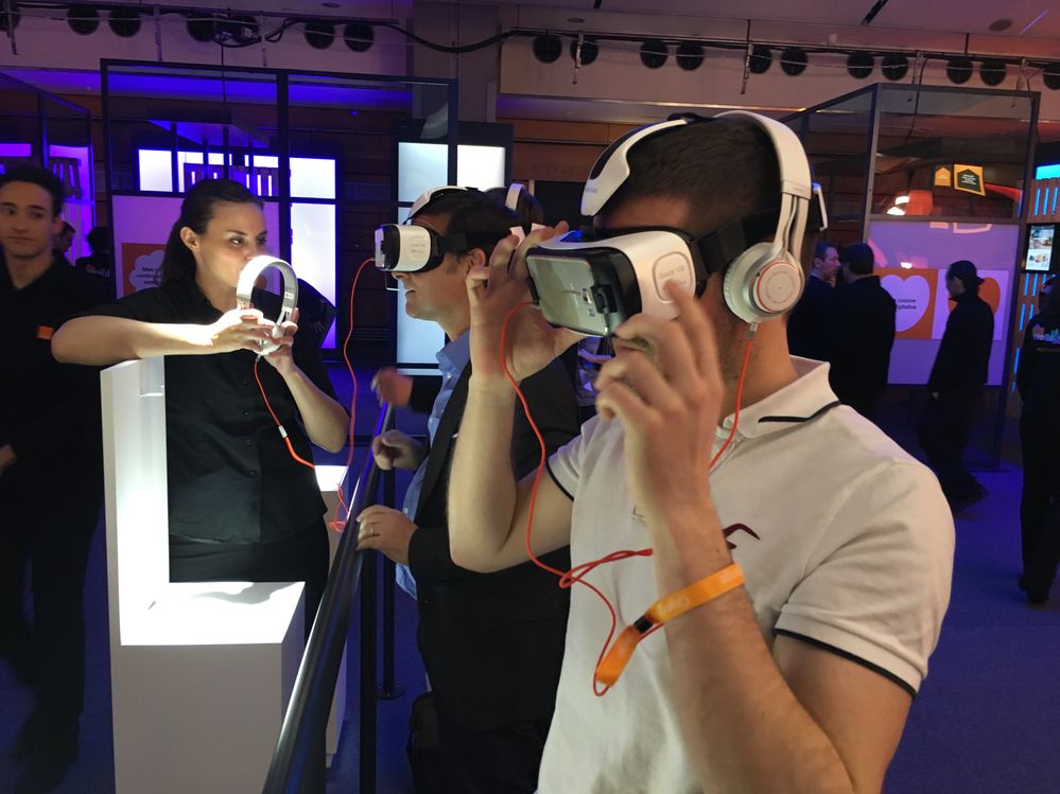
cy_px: 397
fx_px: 888
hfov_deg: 61.7
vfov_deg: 48.2
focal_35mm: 29
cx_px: 530
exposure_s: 1/33
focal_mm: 4.15
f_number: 2.2
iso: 160
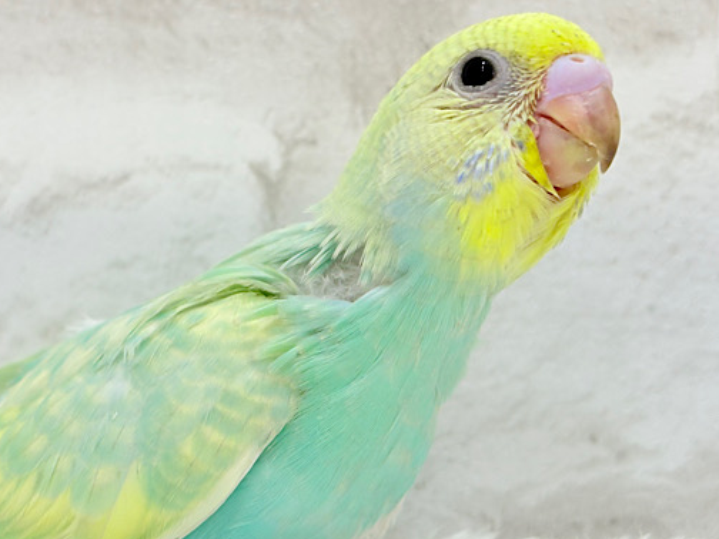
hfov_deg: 29.3
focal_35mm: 66
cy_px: 274
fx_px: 1371
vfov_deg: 22.3
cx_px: 298
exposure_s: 1/50
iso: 40
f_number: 1.6
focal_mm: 5.96
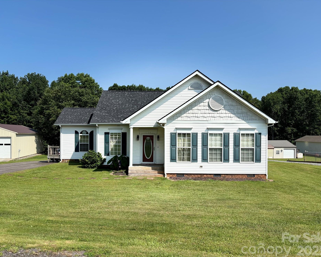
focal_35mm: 28
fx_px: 266
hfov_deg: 62.2
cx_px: 162
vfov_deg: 51.5
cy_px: 132
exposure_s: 1/3937
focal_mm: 5.96
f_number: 1.6
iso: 50
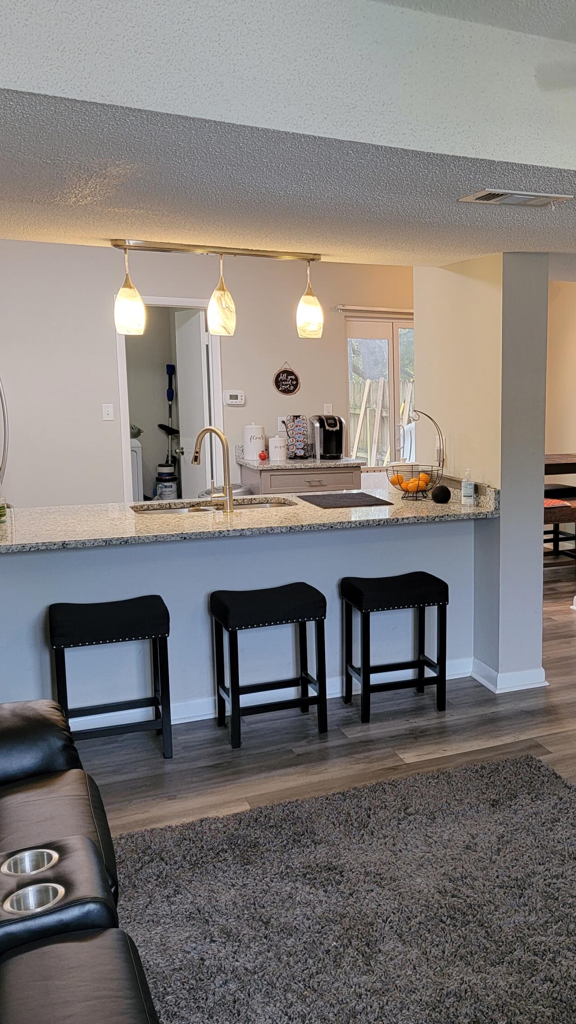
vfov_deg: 56.6
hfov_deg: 32.3
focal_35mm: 35
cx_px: 505
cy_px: 511
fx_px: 950
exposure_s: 1/40
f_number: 1.8
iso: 160
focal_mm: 6.7
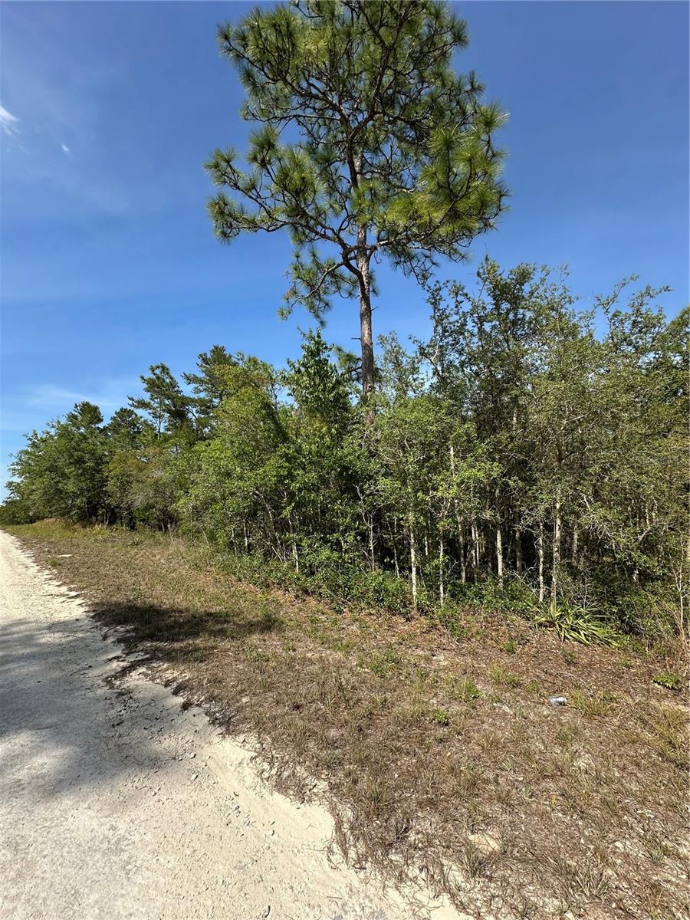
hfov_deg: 85.7
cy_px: 460
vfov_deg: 102.1
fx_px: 372
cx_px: 345
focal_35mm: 14
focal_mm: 2.22
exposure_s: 1/1114
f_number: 2.2
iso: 40
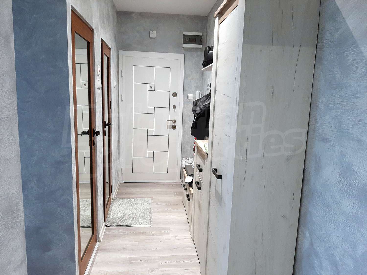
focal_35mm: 26
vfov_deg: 53.1
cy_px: 138
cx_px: 184
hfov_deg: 67.3
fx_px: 276
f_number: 1.7
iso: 125
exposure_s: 1/50
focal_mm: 3.93
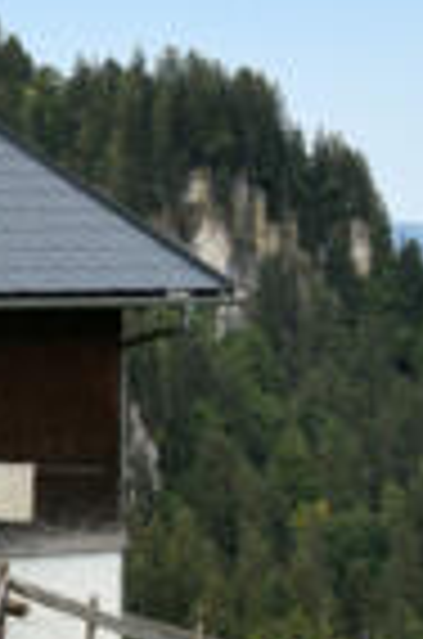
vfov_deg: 13.8
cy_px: 220
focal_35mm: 149
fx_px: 2639
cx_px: -846
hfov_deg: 7.9
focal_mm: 32
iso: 200
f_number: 9
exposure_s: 1/320
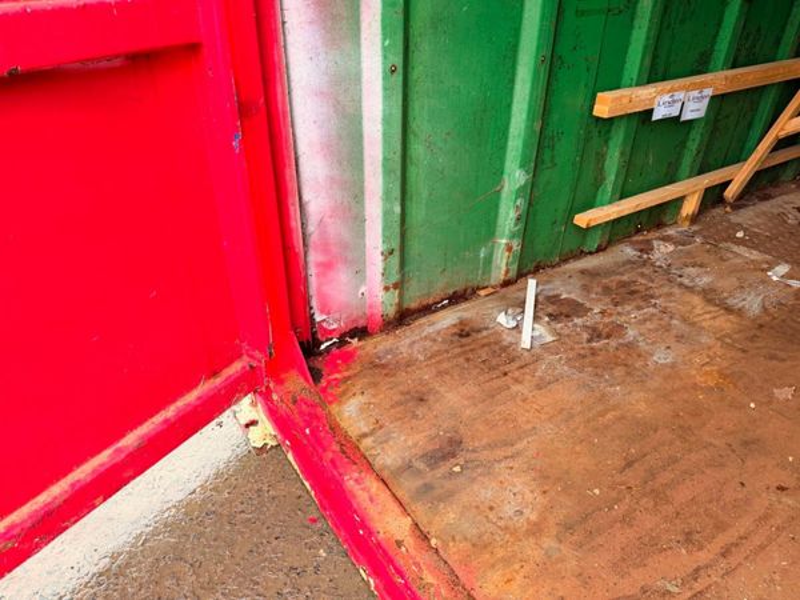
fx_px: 555
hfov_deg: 71.6
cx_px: 400
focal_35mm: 24
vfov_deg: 56.8
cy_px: 300
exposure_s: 1/60
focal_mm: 6.76
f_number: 1.78
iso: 250
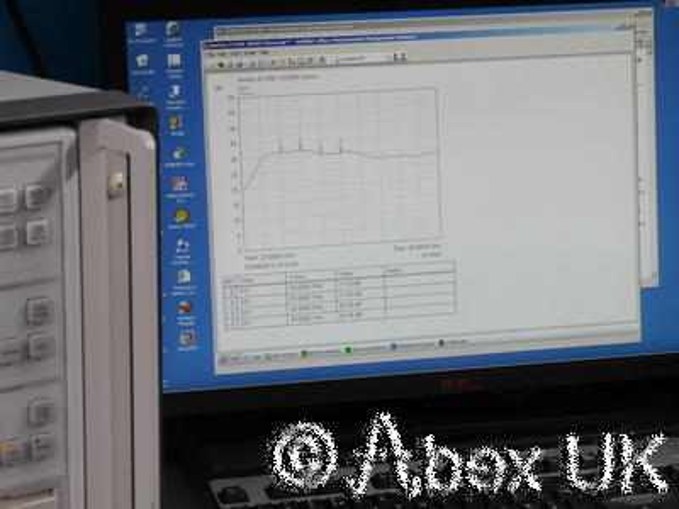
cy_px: 254
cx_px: 340
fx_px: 2393
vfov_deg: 12.1
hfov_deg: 16.1
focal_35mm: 122
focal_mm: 61
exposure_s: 1/5
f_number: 14
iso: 800
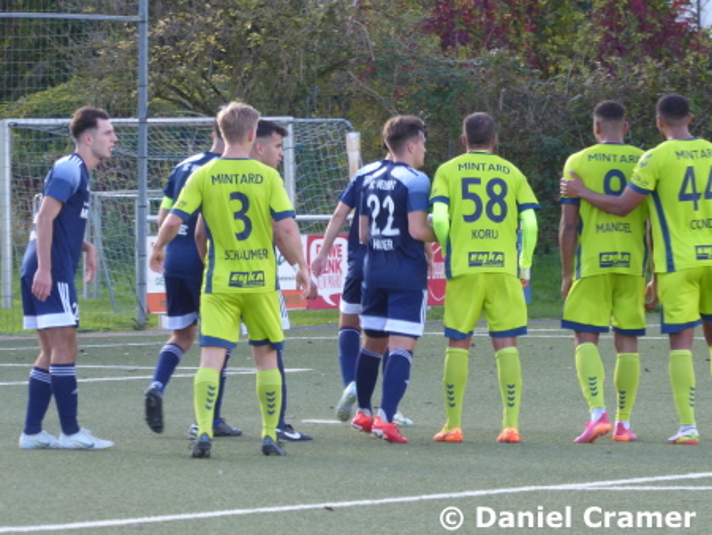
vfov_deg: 4.3
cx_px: 356
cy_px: 268
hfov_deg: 5.7
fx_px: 7141
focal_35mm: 347
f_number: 6
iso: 200
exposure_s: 1/80
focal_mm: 62.1
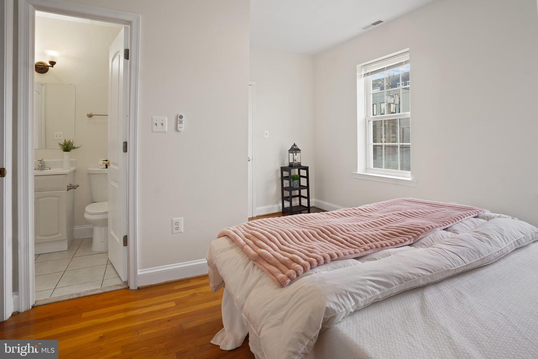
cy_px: 180
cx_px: 269
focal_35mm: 17
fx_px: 254
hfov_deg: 93.3
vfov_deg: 70.4
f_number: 5
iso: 1600
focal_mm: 17
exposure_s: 1/100
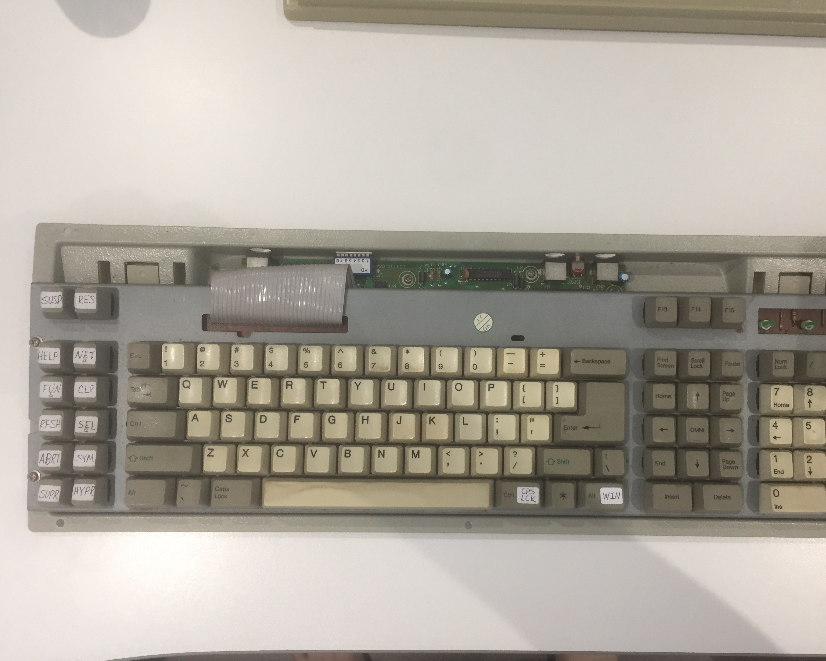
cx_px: 445
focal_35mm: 31
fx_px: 758
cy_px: 339
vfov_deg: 47.1
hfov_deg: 57.1
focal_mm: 4.15
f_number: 2.2
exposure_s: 1/33
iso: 64
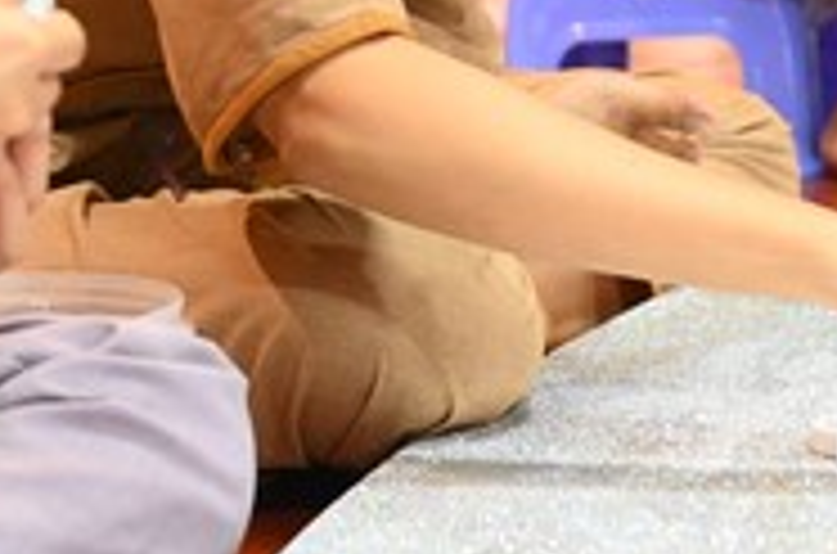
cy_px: -50
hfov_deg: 11.3
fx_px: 4221
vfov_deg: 7.5
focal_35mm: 182
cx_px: 657
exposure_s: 1/125
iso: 5000
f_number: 4
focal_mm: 52
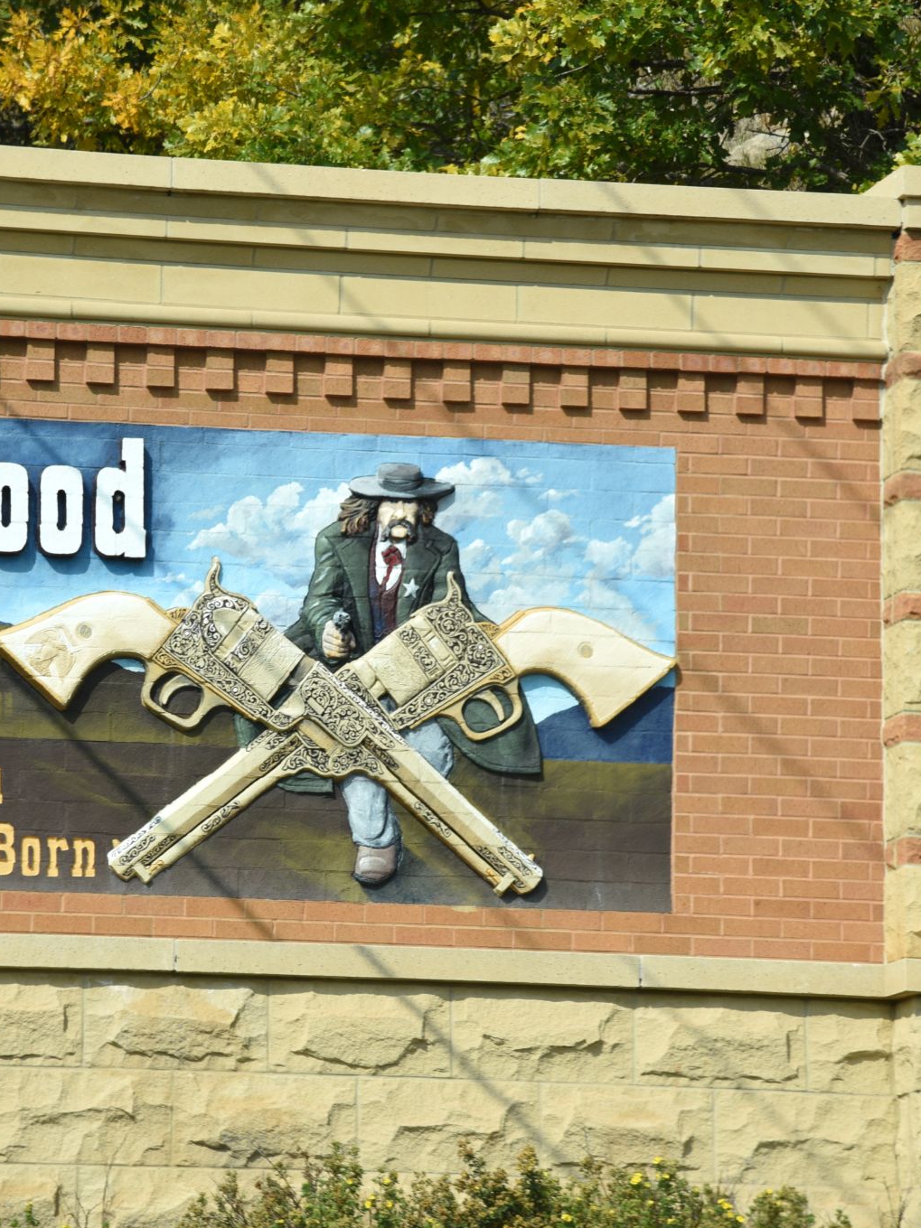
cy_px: 615
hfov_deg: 8.5
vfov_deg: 11.4
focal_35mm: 174
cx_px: 295
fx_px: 6174
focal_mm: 120
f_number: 7.1
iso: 400
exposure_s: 1/800
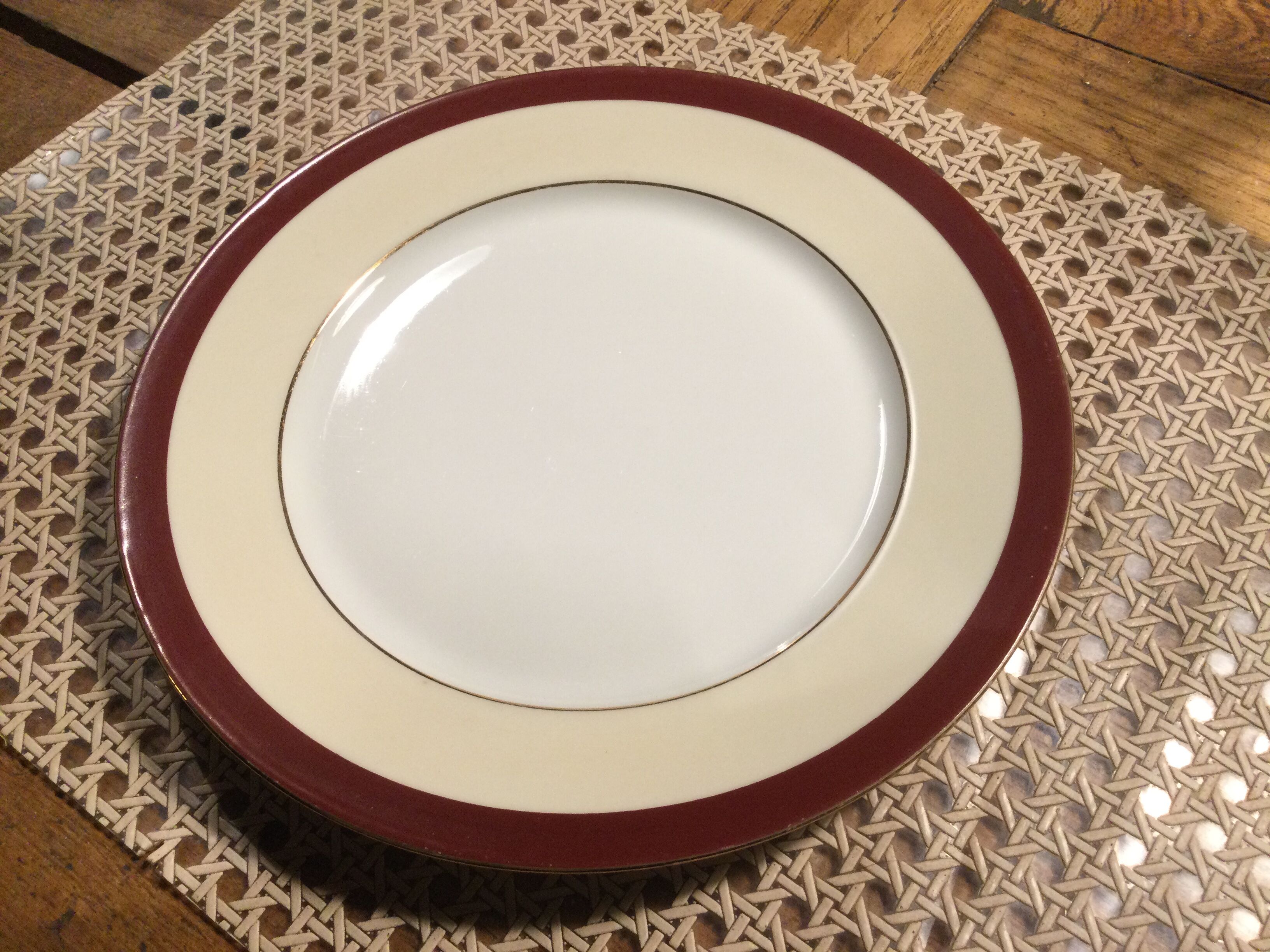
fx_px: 1137
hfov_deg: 58.4
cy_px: 476
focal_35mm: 31
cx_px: 635
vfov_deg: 45.4
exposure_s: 1/33
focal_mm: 3.3
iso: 125
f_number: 2.4
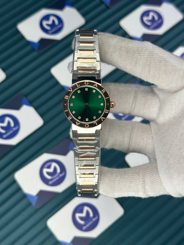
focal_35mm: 48
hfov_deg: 30.3
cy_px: 122
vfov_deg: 39.7
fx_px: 340
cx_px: 92
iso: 64
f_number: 1.78
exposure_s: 1/1009
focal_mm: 6.86
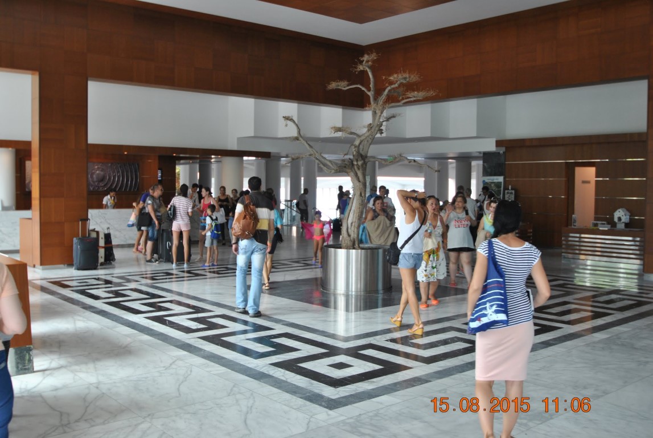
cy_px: 219
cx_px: 326
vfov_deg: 37.0
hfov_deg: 53.1
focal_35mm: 36
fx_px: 654
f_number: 4.5
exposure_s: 1/50
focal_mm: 24
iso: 200
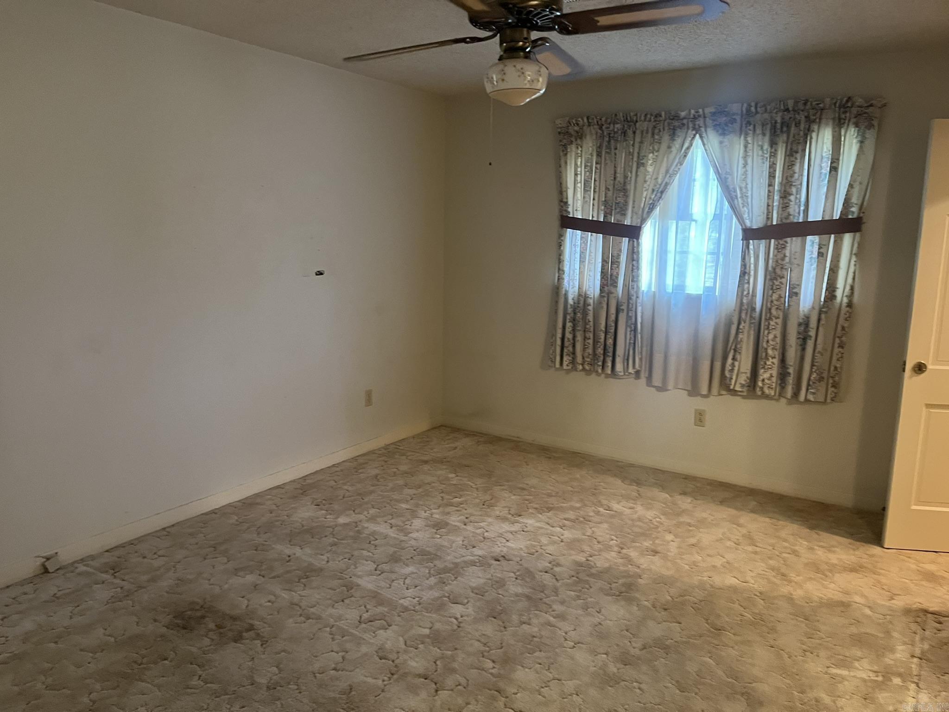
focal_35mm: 26
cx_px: 474
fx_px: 713
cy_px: 356
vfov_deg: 53.1
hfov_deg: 67.3
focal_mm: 5.1
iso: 500
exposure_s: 1/40
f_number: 1.6
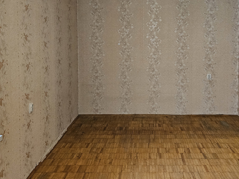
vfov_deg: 37.0
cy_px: 50
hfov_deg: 48.4
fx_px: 262
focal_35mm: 38
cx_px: 154
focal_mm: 5.4
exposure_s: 1/100
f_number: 1.8
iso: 500
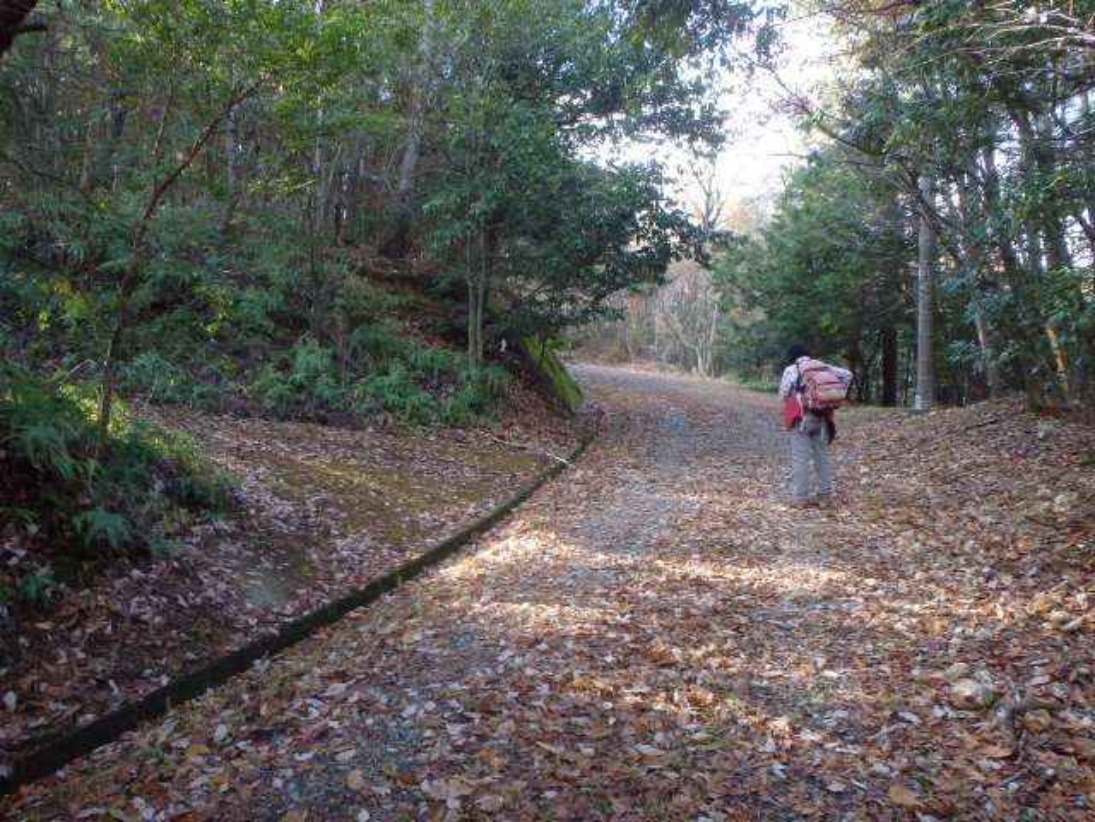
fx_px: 886
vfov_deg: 49.7
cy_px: 411
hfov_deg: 63.4
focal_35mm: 28
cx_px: 548
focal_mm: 5
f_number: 3.9
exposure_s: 1/50
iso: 200
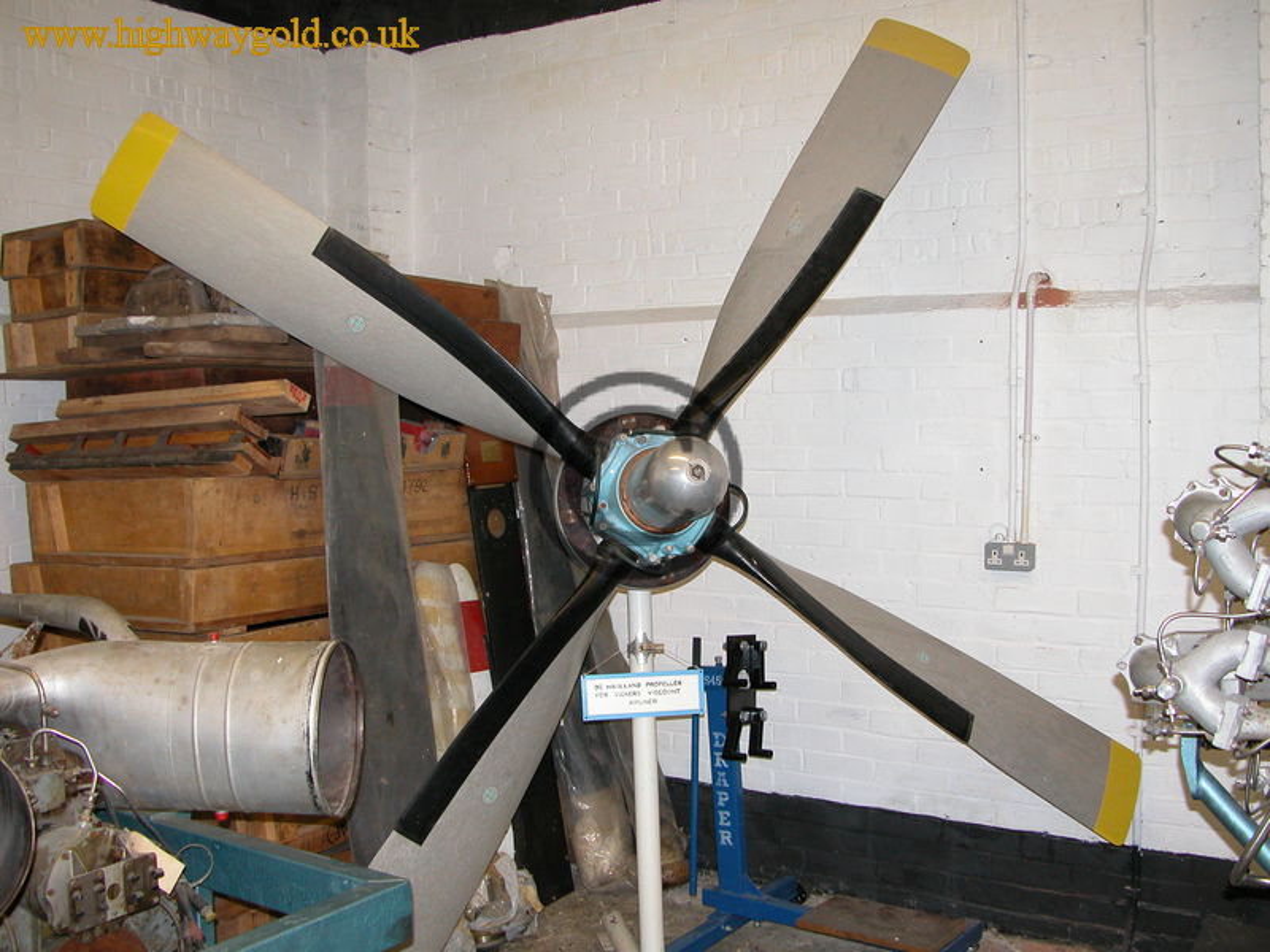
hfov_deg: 52.6
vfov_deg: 40.7
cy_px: 476
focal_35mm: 35
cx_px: 635
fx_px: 1284
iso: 200
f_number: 2.8
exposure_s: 1/60
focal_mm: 8.9
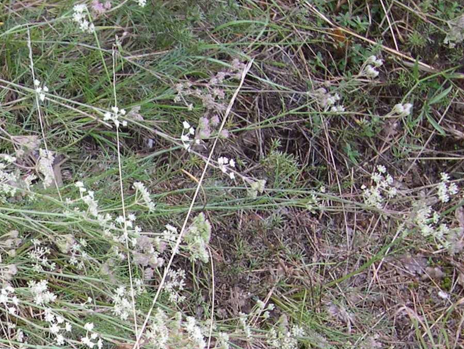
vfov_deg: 15.0
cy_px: 381
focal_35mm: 96
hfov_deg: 19.4
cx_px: -66
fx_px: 1287
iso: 100
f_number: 2.8
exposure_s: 1/38
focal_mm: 8
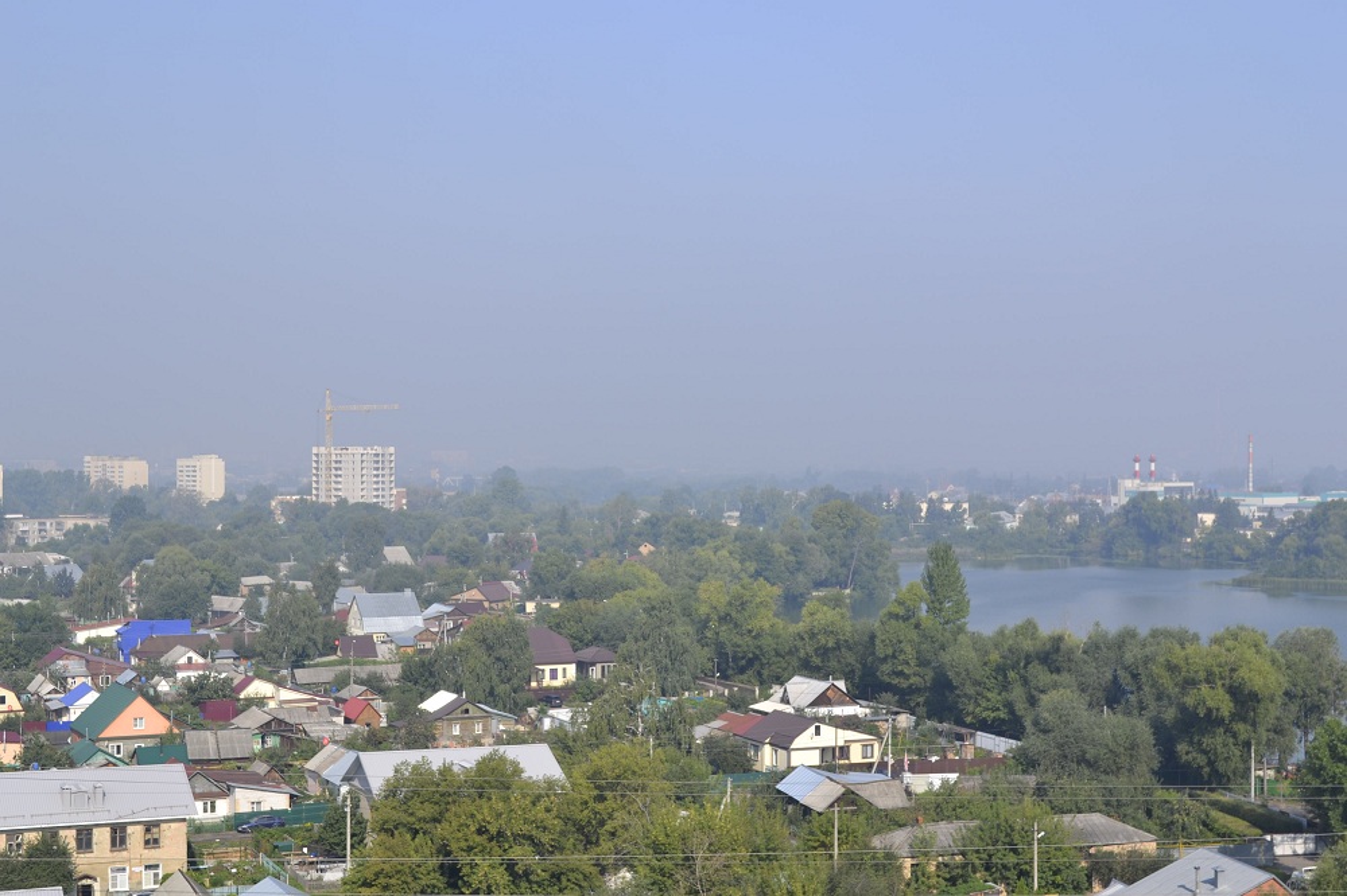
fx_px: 2020
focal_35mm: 54
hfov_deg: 36.9
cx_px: 674
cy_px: 448
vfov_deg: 25.0
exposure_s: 1/250
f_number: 7.1
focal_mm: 36
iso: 100
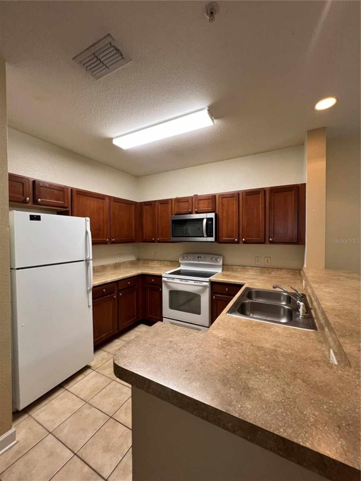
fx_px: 181
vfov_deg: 106.2
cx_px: 180
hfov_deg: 89.9
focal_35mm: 13
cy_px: 240
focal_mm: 1.57
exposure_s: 1/60
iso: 200
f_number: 1.8
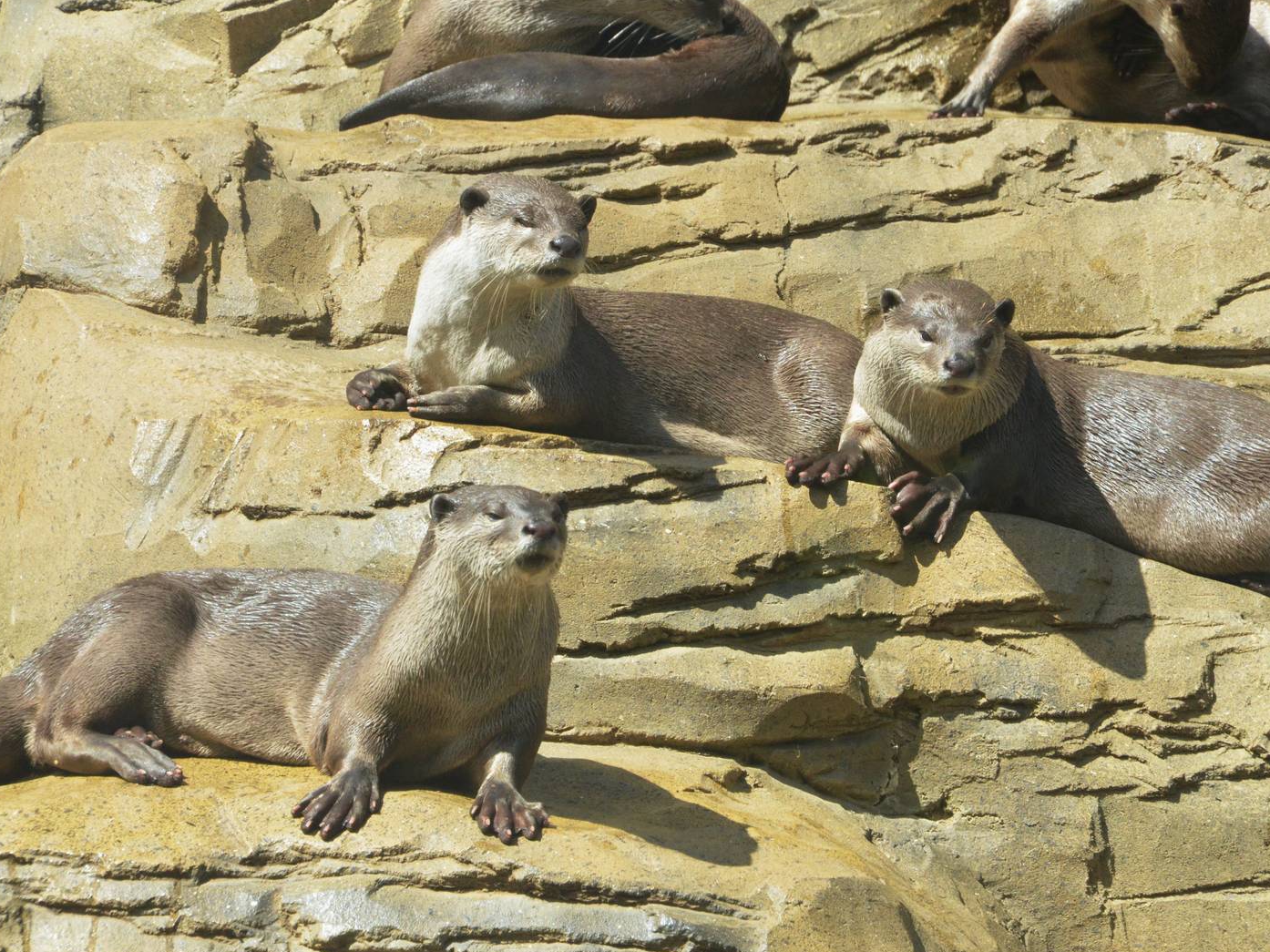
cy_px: 479
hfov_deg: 25.7
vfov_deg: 19.4
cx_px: 632
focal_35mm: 76
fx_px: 2788
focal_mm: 46
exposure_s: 1/1000
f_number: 16
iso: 2500
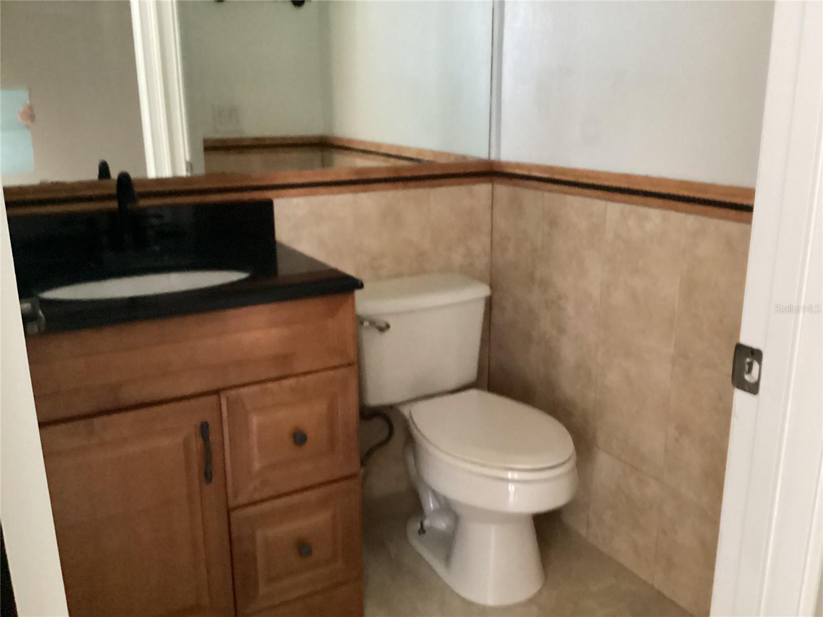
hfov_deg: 58.4
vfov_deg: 45.4
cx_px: 412
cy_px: 308
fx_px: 737
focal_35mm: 31
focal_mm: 3.3
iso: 800
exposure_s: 1/15
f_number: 2.4
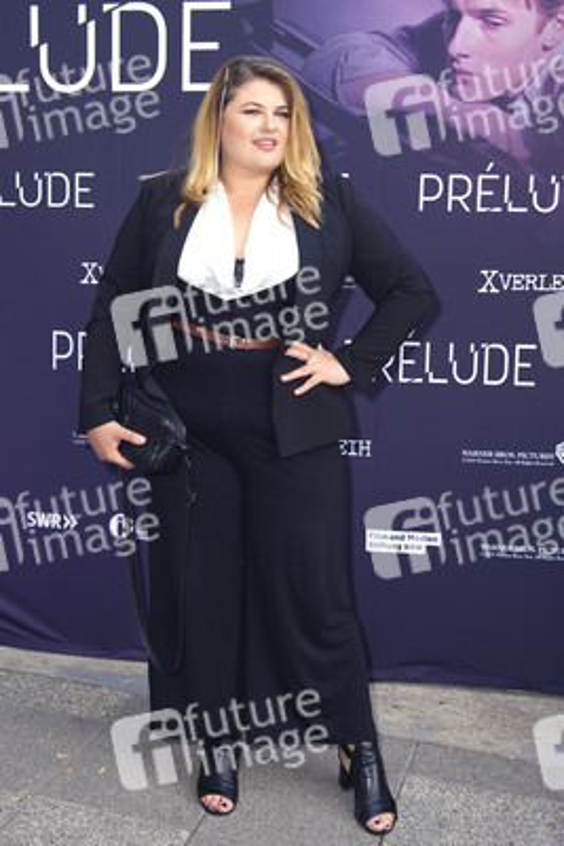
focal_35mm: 38
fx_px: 892
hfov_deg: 35.1
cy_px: 423
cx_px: 282
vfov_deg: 50.7
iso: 800
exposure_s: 1/160
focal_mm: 38
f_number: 4
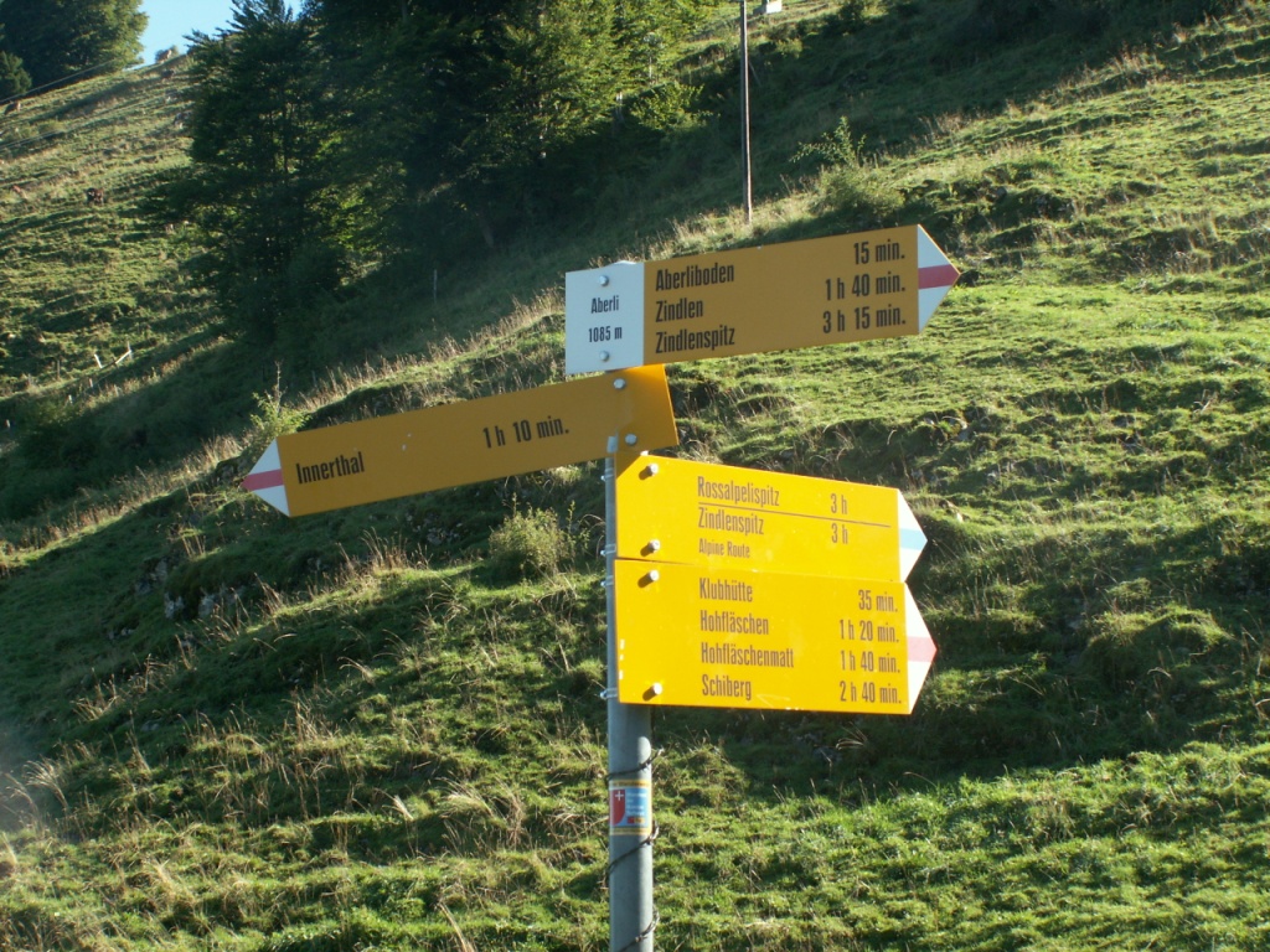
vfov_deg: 20.2
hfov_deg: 26.7
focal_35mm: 73
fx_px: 2678
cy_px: 476
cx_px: 635
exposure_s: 1/100
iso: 50
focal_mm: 12.2
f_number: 5
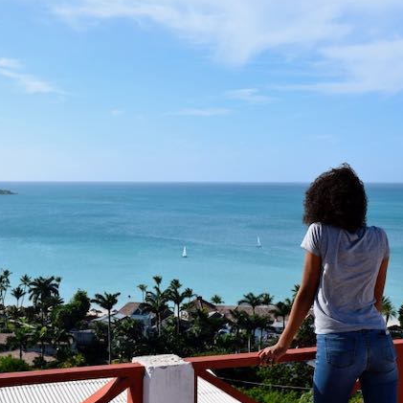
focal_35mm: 62
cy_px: 201
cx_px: 148
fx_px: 817
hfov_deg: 27.6
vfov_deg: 27.7
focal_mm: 32
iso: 200
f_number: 11
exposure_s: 1/500
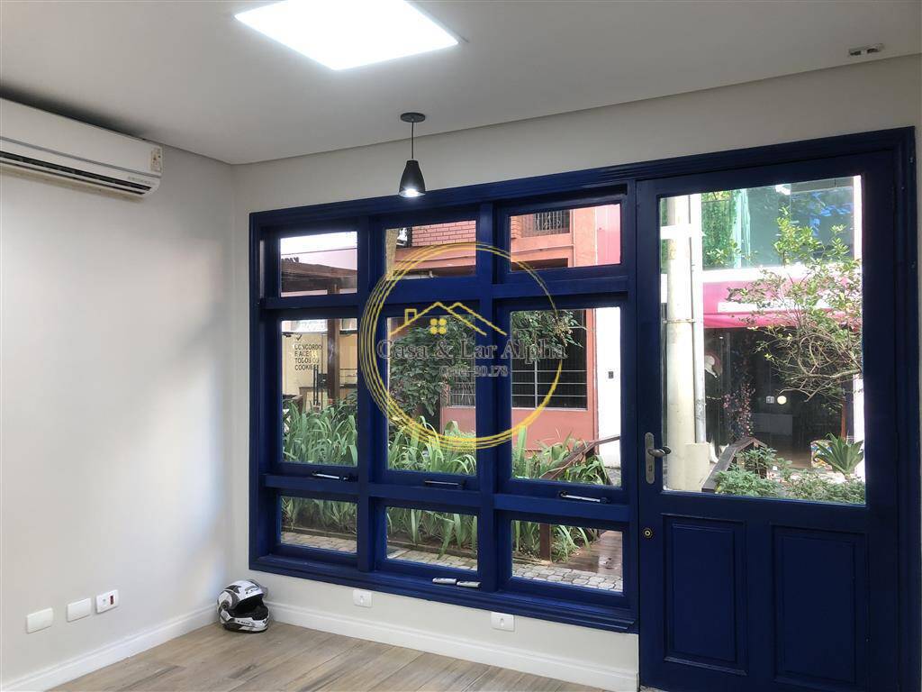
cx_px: 461
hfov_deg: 63.4
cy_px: 346
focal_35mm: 28
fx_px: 746
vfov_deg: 49.7
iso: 32
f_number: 1.8
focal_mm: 4
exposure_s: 1/30
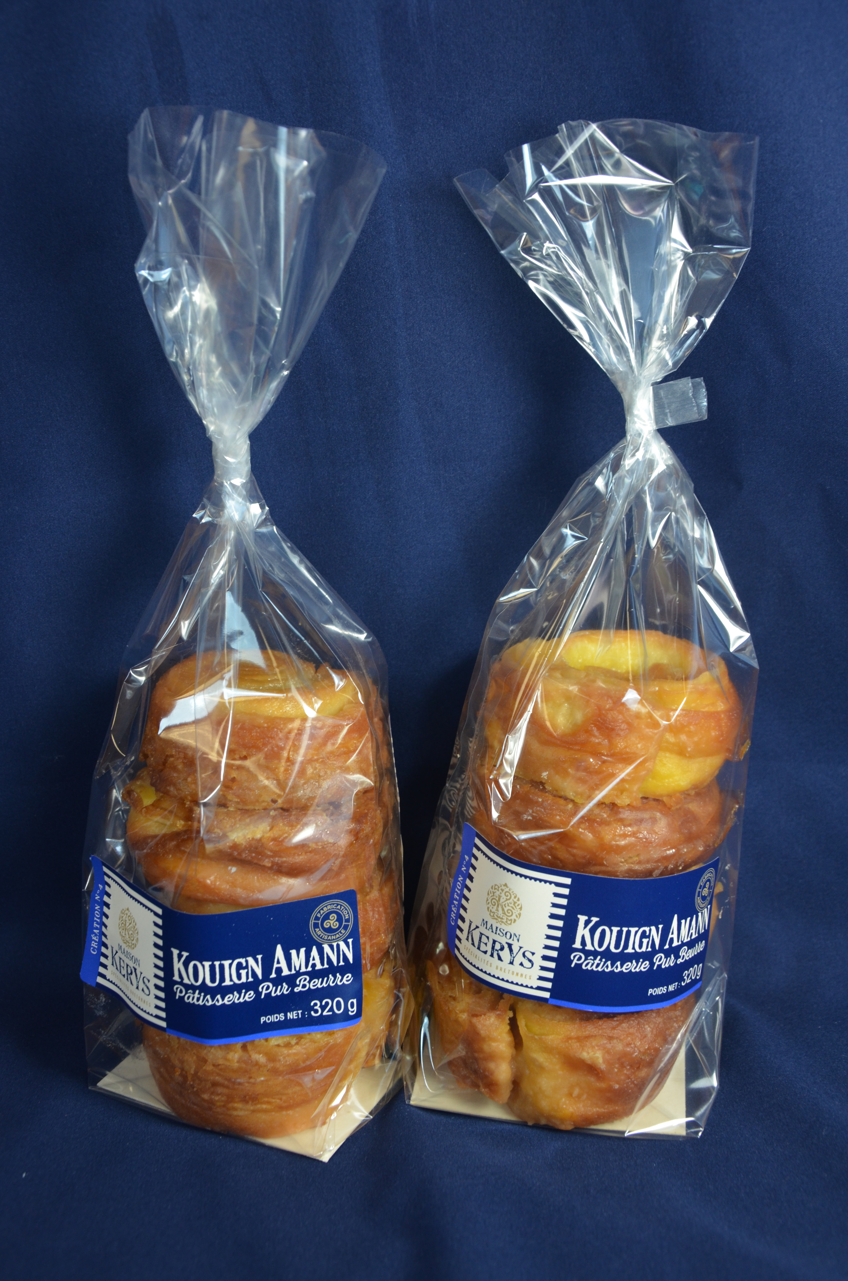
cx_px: 424
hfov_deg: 28.0
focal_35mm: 48
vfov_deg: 41.2
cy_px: 640
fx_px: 1704
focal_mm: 32
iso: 400
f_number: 5.6
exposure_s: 1/125
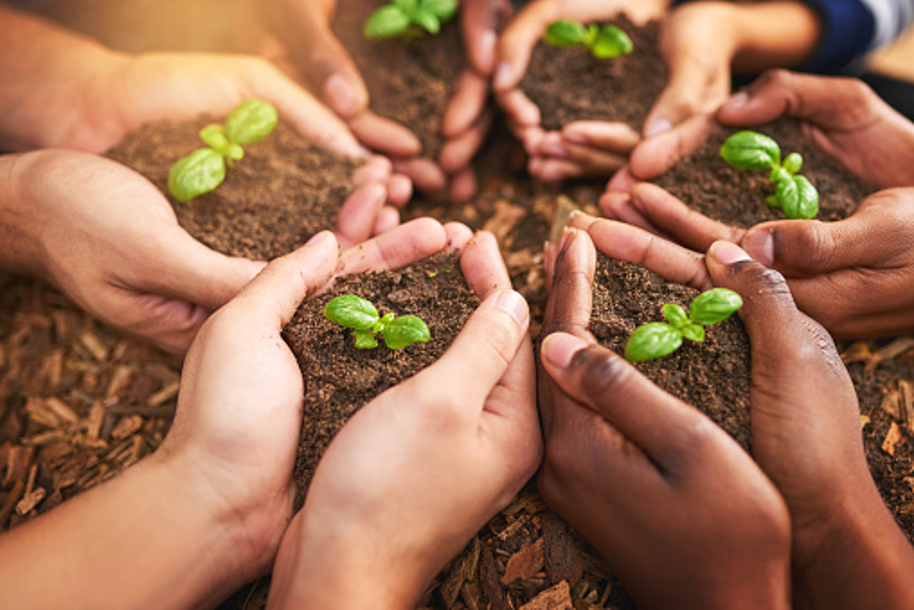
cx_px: 457
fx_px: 889
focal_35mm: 35
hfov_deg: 54.4
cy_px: 305
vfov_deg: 37.9
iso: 320
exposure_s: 1/200
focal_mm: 35
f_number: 2
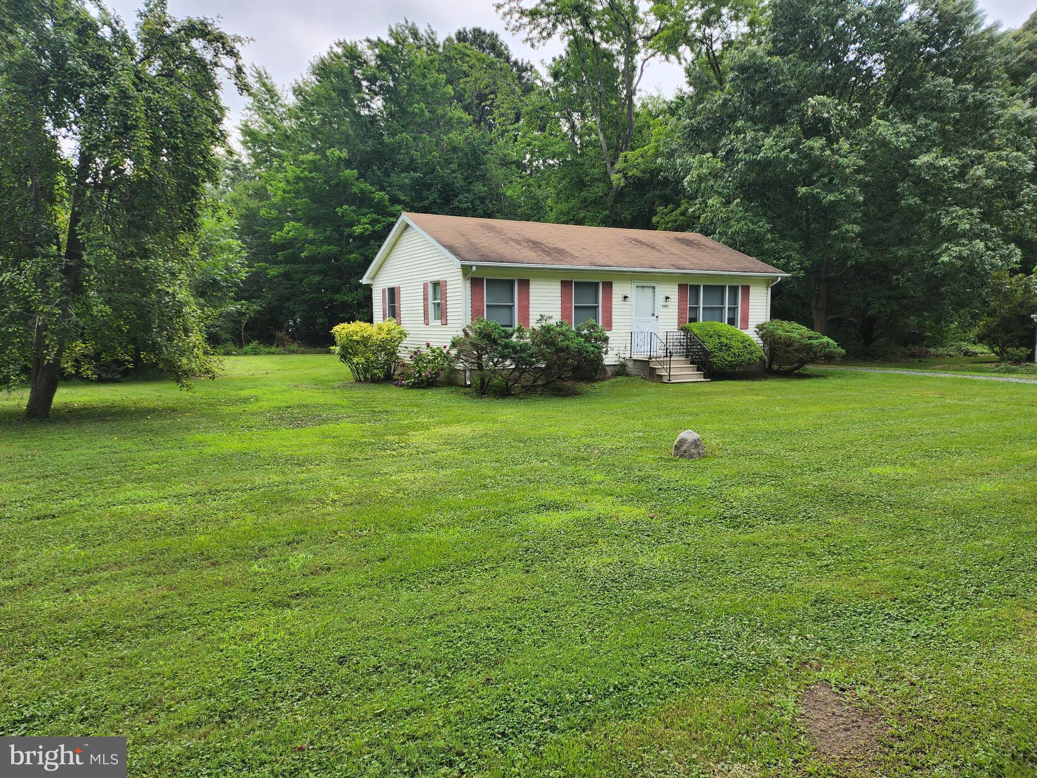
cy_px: 389
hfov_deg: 71.6
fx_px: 719
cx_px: 518
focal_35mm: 24
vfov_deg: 56.8
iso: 50
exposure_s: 1/1041
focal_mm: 5
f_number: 1.8
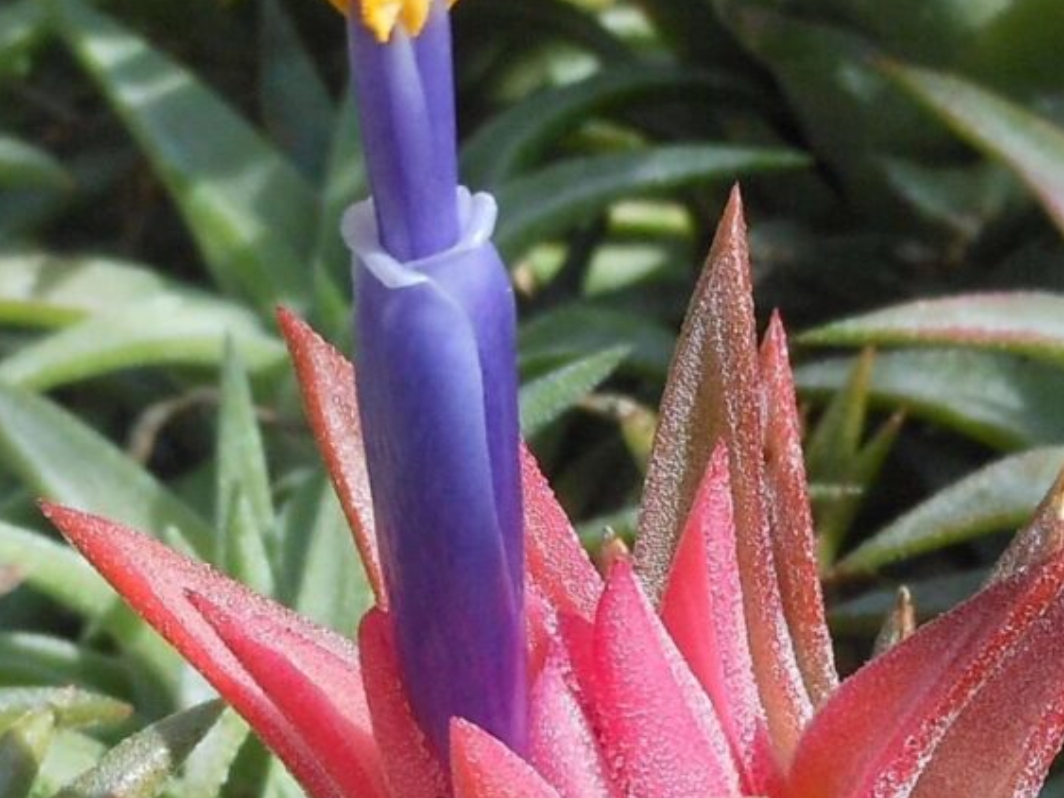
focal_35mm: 150
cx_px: 707
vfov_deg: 9.8
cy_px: 806
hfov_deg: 13.1
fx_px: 4610
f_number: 4
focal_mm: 5.9
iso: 80
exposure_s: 1/200
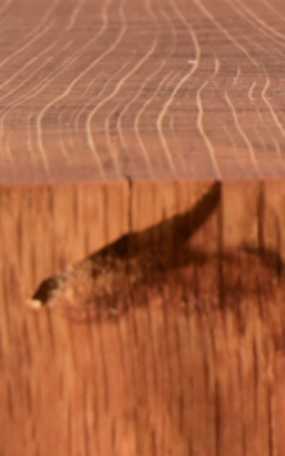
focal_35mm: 641
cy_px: -100
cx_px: 973
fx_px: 7974
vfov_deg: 3.3
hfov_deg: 2.0
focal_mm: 125
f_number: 10
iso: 160
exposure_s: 1/100
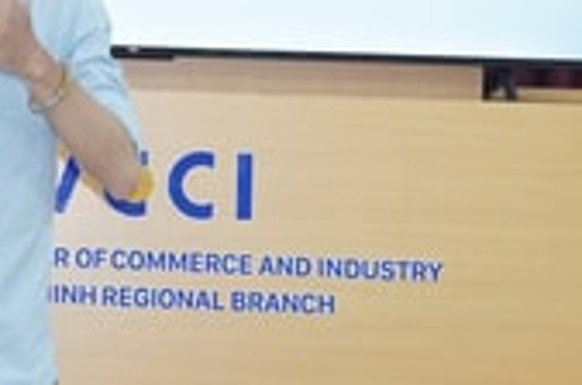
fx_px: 2792
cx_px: -224
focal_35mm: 173
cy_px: -69
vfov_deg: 7.8
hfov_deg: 11.5
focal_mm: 36
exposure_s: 1/100
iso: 5000
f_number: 10
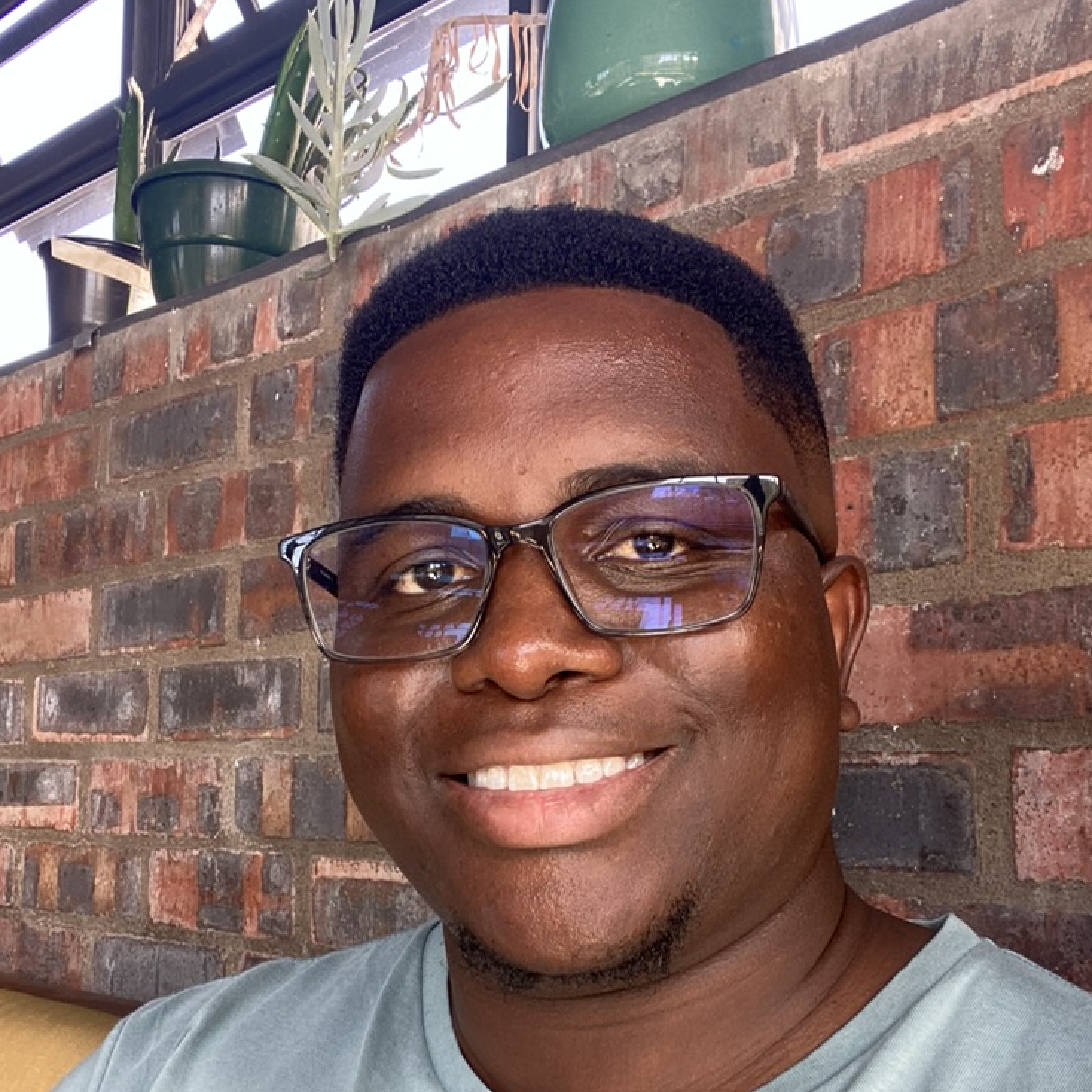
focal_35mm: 37
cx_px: 545
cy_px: 696
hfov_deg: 44.9
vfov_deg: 44.5
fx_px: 1321
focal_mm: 2.71
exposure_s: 1/76
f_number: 2.2
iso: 100
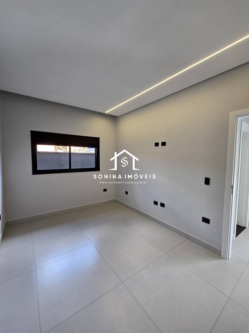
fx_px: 125
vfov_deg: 106.2
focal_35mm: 13
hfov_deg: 89.9
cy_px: 166
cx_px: 124
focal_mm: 2.2
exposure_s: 1/60
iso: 64
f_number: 2.2
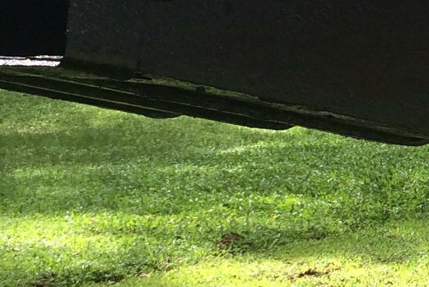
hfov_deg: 13.3
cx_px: 639
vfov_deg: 9.4
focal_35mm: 146
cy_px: 220
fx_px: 1740
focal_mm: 4.15
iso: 32
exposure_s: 1/461
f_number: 2.2
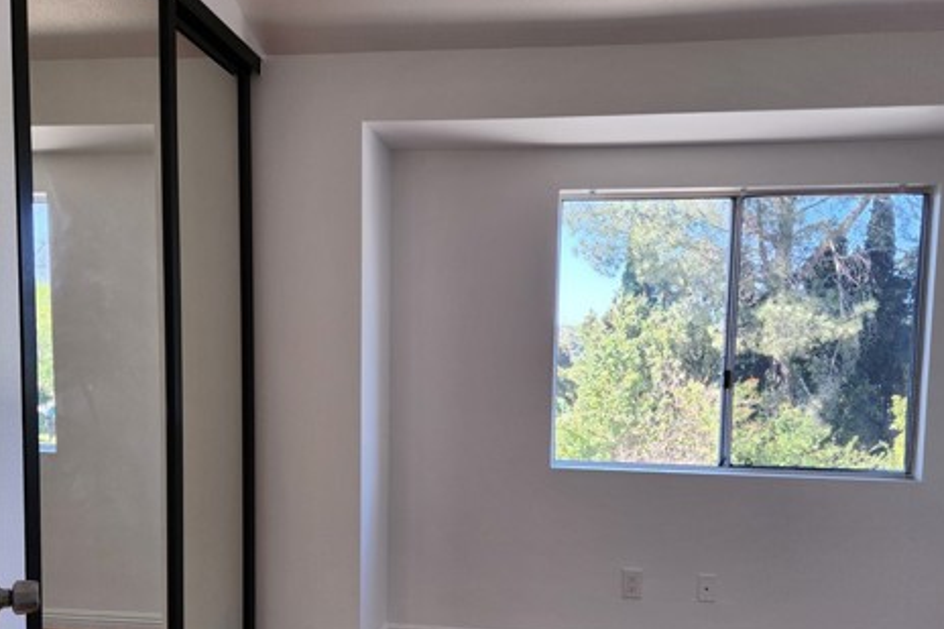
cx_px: 480
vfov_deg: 39.2
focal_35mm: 33
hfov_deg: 57.2
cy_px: 442
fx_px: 865
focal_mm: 5.4
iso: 64
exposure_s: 1/180
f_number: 1.8
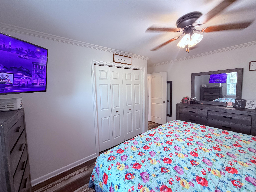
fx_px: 104
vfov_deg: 85.7
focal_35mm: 14
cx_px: 128
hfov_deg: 102.1
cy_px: 96
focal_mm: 2.22
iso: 200
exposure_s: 1/60
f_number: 2.2
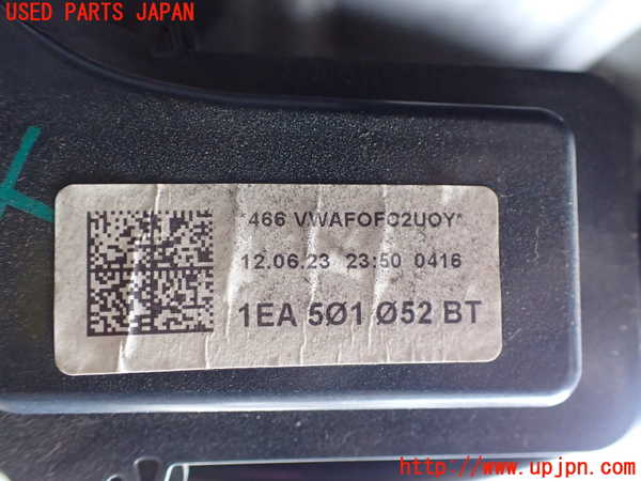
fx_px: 556
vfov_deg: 46.8
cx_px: 320
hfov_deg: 60.0
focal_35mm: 30
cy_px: 240
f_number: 2.3
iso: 640
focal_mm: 5.4
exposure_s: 1/125
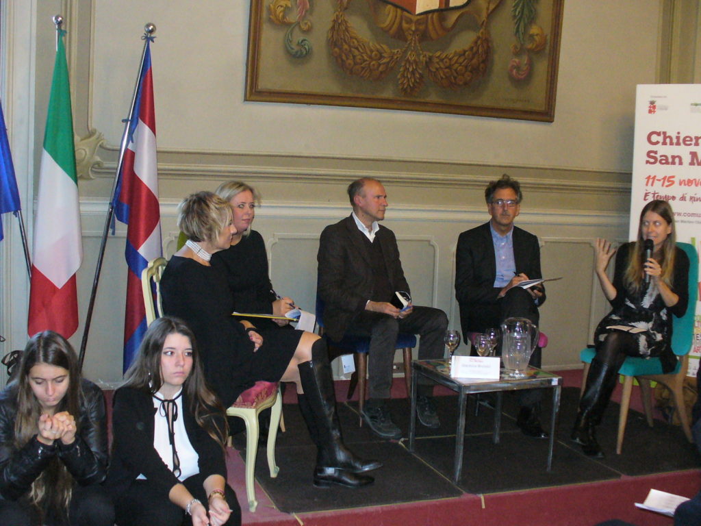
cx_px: 350
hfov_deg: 45.8
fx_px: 830
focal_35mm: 41
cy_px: 263
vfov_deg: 35.1
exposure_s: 1/30
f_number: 2.8
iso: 400
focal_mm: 6.1
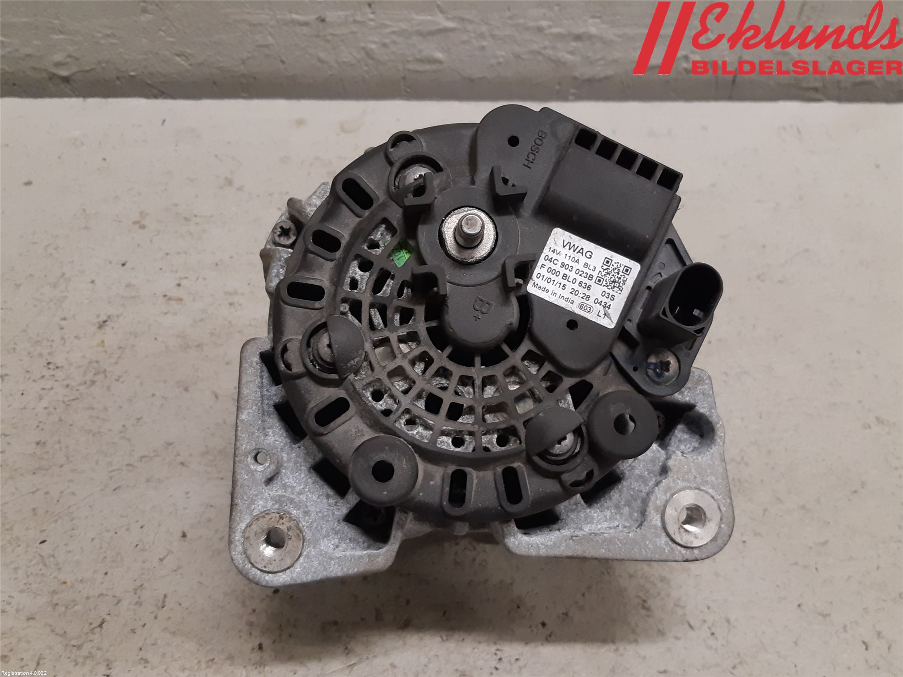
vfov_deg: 53.1
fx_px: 678
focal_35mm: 26
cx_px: 452
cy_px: 338
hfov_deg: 67.3
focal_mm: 3.93
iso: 160
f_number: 1.7
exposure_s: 1/50
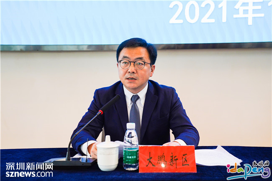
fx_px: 378
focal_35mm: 50
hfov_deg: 39.6
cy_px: 90
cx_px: 136
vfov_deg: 27.0
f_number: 4.5
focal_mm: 50
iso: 800
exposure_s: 1/200
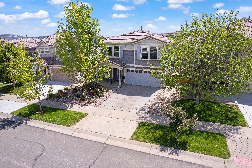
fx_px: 154
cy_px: 84
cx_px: 126
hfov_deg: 78.6
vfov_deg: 57.2
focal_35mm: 22
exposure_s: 1/1600
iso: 100
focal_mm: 8.38
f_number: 2.8
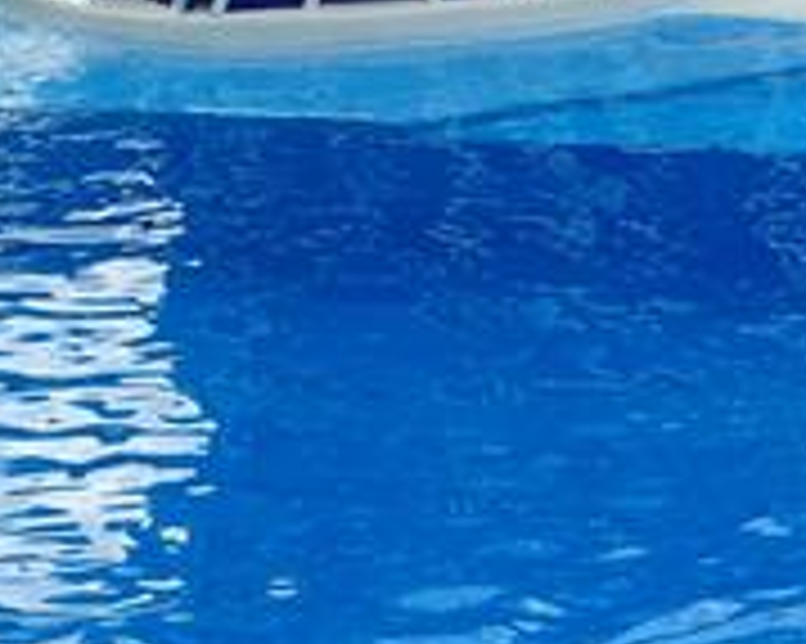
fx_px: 5865
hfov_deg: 7.8
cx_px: 919
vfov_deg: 6.3
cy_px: 698
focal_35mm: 246
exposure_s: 1/500
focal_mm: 18
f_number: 4.9
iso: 320
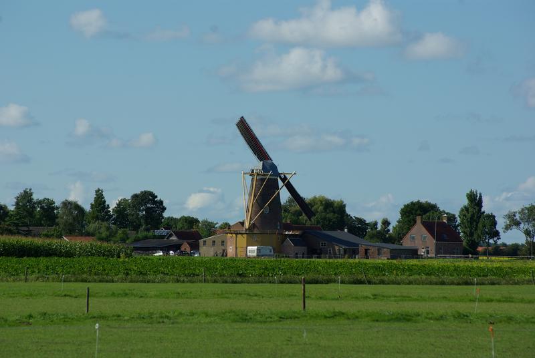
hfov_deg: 10.1
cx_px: 268
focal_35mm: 202
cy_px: 179
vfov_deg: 6.8
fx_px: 3014
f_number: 6.7
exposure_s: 1/500
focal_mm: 135
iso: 100
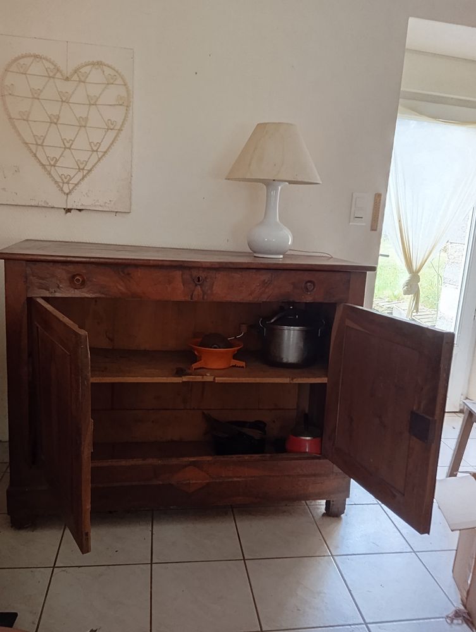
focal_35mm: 28
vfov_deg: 63.4
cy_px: 316
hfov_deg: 49.9
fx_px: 512
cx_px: 238
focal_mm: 4.22
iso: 1296
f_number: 1.8
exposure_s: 1/25
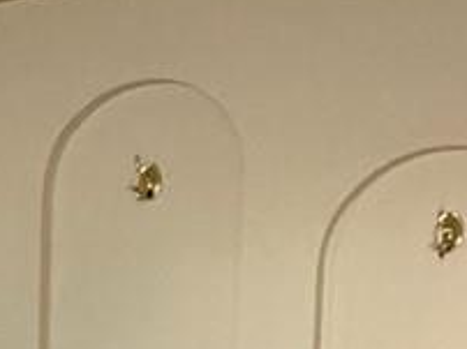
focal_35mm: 111
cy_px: 617
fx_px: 1496
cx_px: -270
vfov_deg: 12.3
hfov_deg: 16.0
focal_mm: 2.22
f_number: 2.2
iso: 400
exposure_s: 1/60
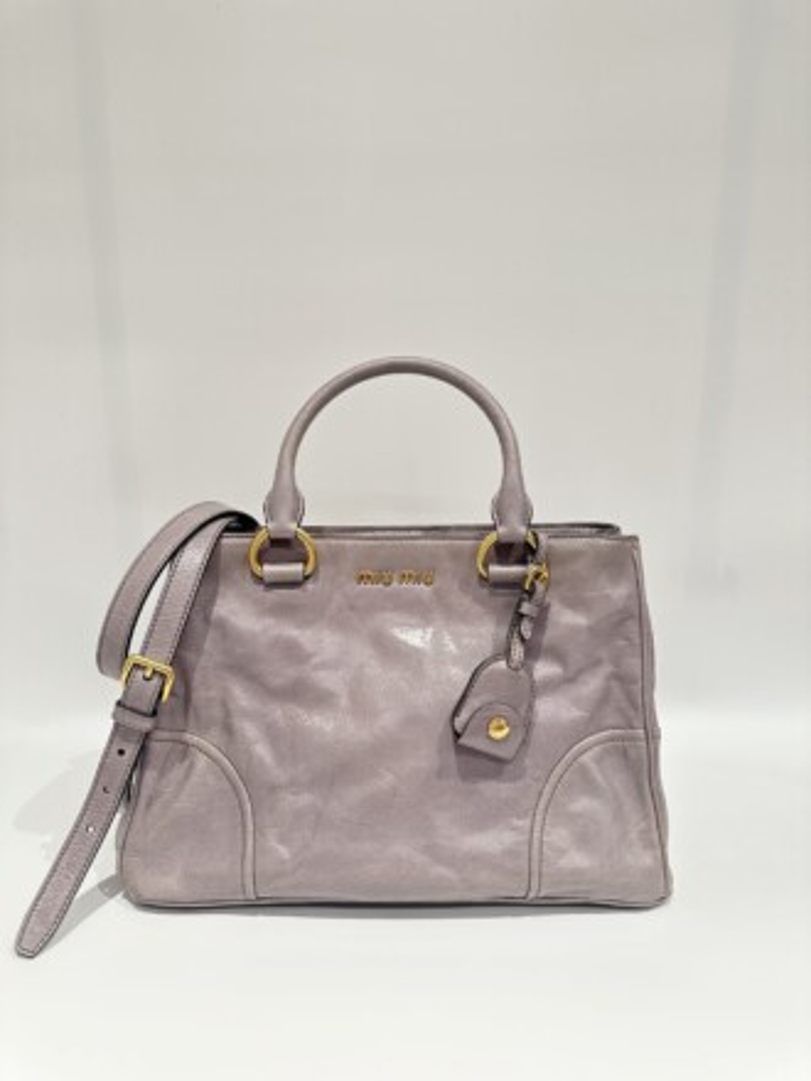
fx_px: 750
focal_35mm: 24
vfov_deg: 71.6
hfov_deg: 56.8
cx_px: 406
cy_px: 540
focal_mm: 6.86
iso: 200
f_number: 1.78
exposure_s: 1/50
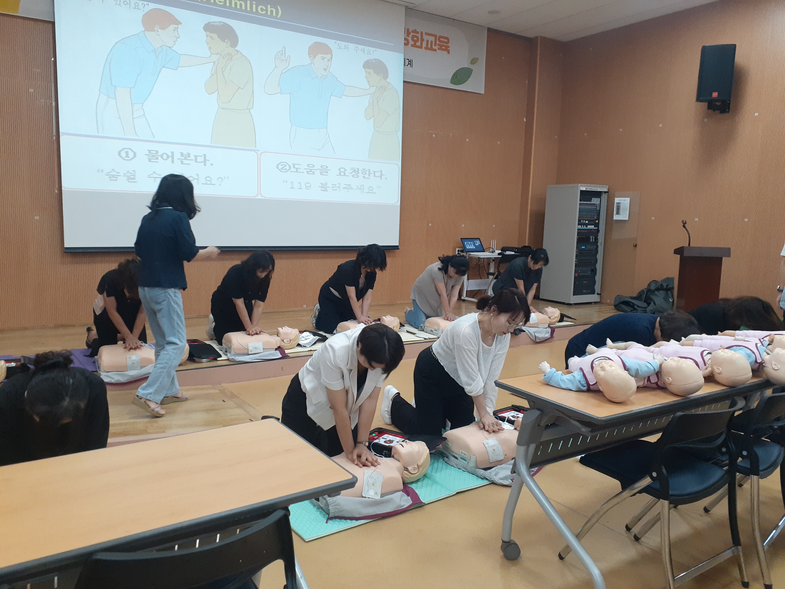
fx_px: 612
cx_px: 392
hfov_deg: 65.3
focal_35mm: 27
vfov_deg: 51.4
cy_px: 294
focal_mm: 3.6
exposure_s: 1/60
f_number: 1.9
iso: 200
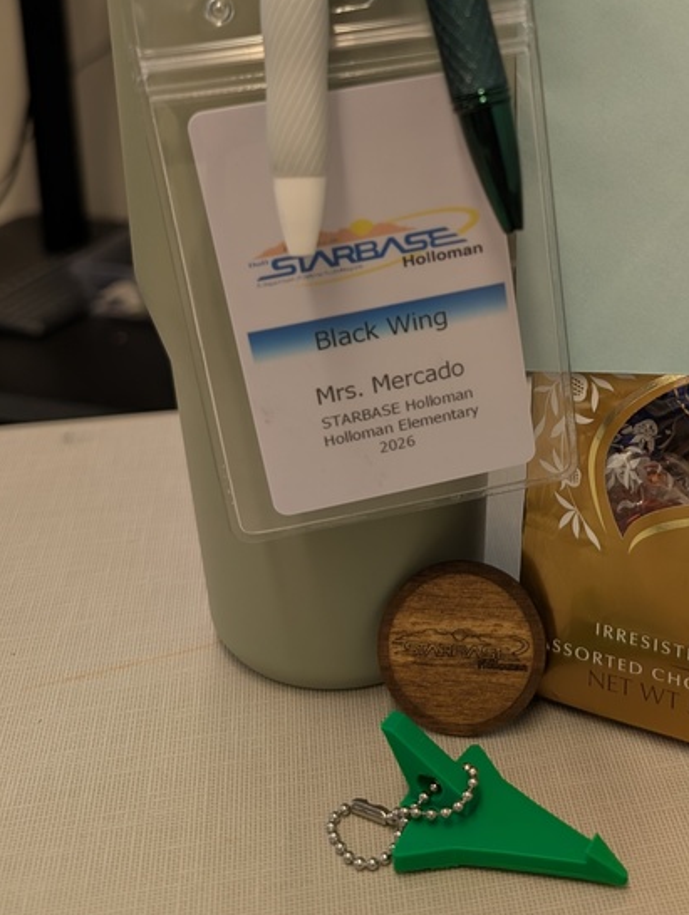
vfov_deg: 40.3
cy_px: 183
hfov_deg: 31.3
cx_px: 562
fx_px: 1191
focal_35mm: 45
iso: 28
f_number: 1.68
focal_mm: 6.9
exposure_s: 1/36
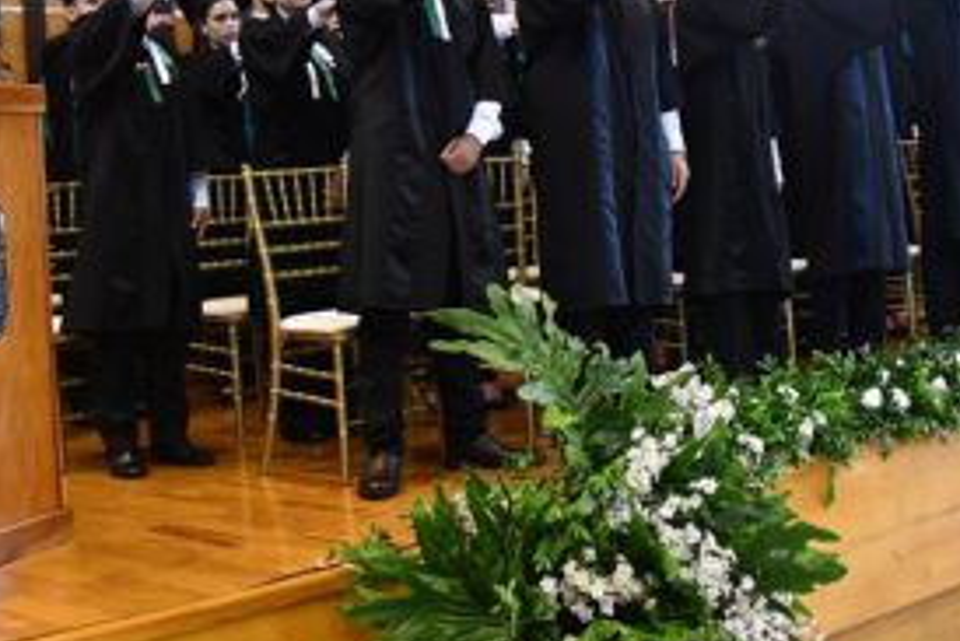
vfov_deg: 21.4
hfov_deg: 30.9
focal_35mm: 63
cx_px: 802
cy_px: 158
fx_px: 1681
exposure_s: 1/125
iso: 3200
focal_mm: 24
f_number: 4
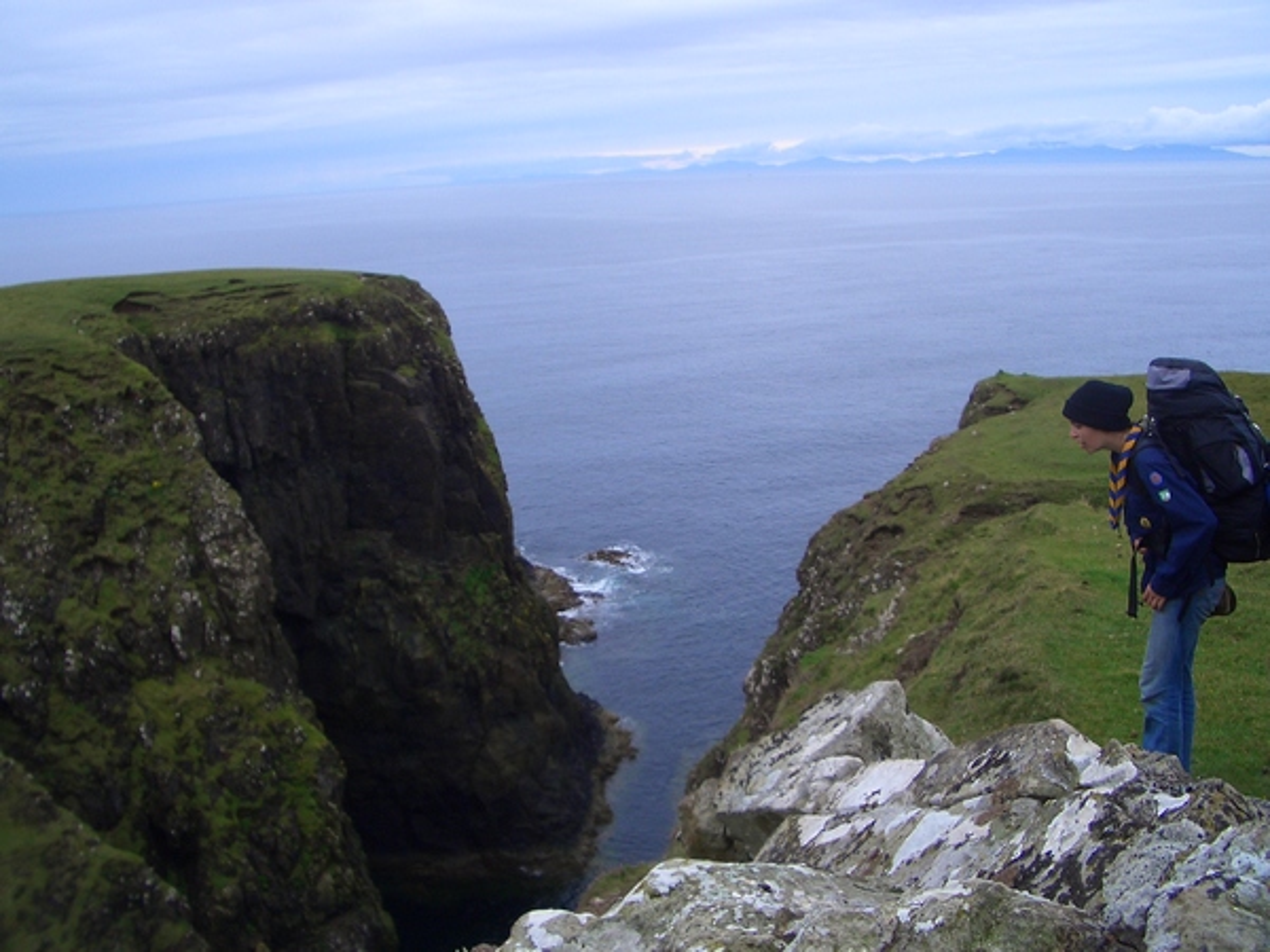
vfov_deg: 40.7
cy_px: 476
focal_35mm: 35
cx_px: 635
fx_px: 1284
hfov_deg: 52.6
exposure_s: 1/200
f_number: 4.3
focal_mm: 5.8
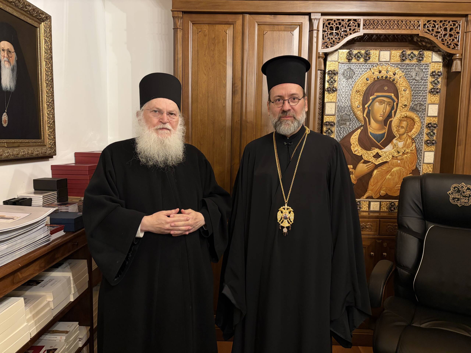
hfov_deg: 67.3
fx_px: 354
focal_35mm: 26
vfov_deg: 53.1
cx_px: 236
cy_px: 176
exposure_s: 1/50
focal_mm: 5.96
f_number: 1.6
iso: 250
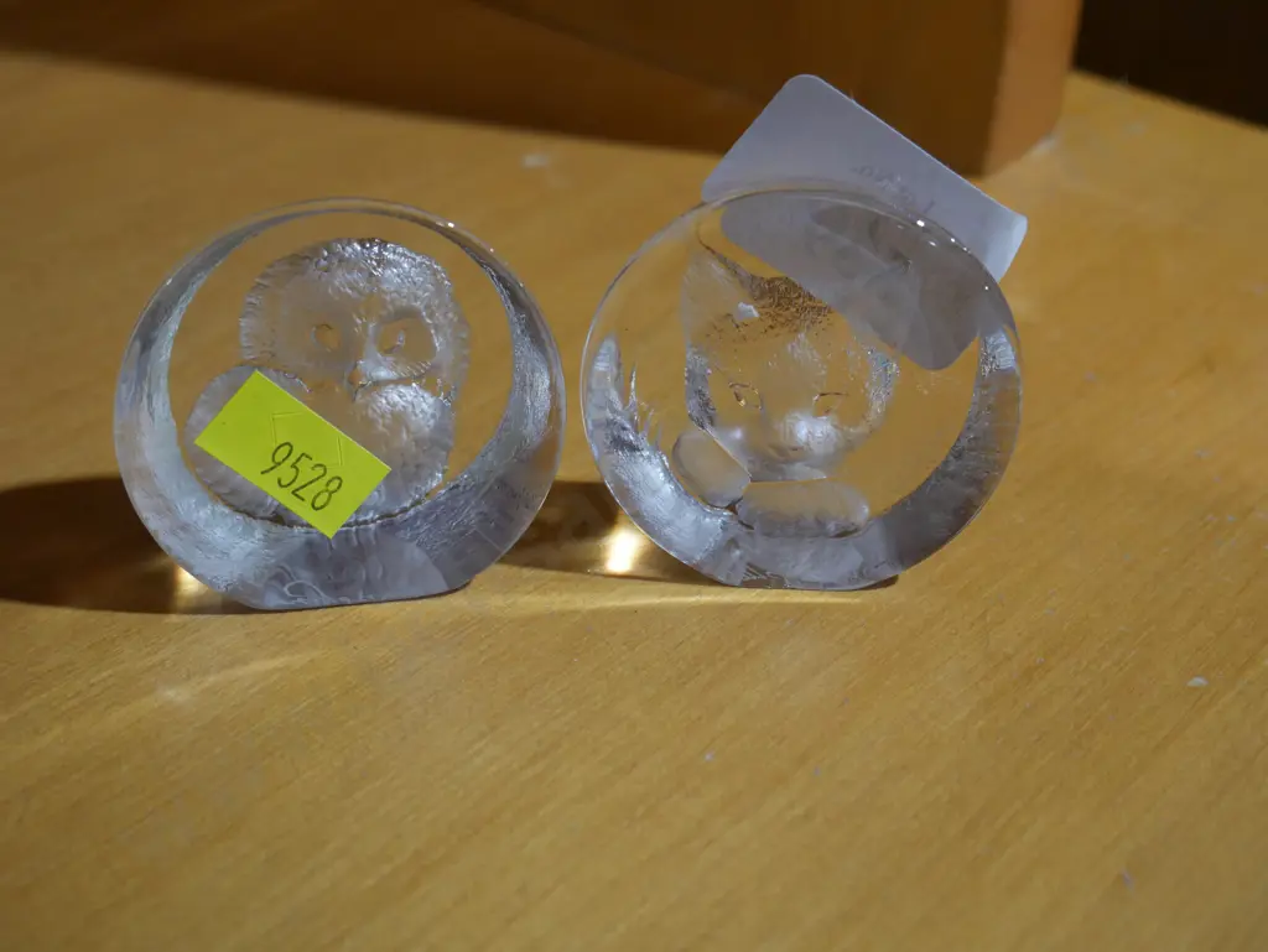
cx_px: 634
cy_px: 476
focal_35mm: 46
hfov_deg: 41.2
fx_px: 1686
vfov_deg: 31.5
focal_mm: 23
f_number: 5.1
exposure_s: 1/60
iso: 640
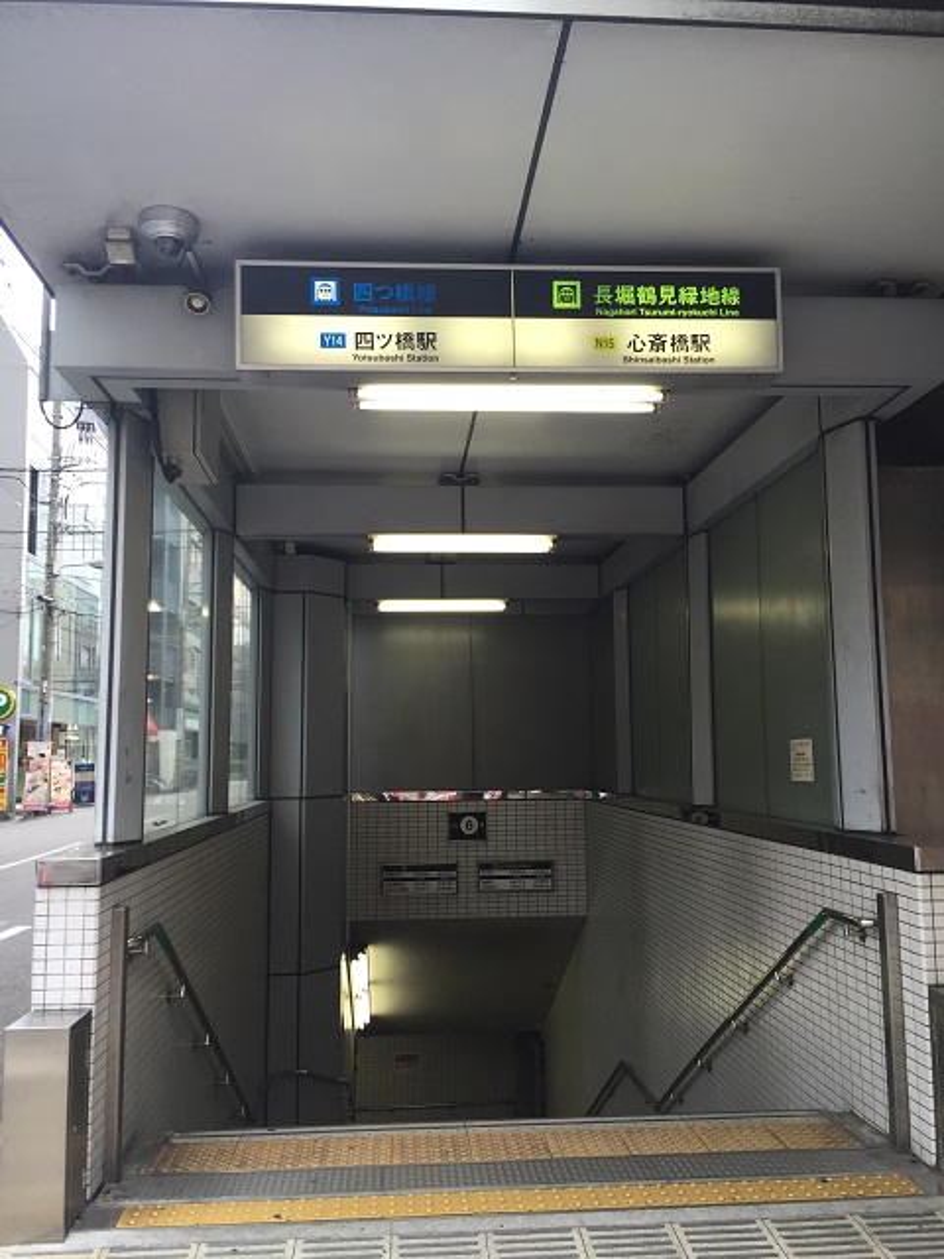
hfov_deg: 48.2
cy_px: 630
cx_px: 472
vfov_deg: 61.7
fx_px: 1054
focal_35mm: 29
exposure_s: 1/120
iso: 50
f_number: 2.2
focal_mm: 4.15
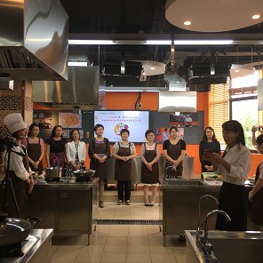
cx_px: 135
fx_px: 301
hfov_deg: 47.2
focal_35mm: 35
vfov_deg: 47.2
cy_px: 130
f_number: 2.2
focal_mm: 4.15
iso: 25
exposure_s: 1/33
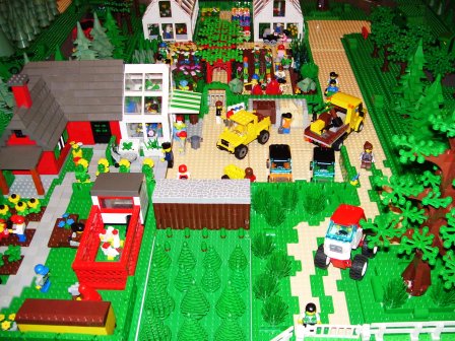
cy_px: 170
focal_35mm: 36
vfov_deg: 39.7
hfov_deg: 51.4
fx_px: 473
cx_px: 228
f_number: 2.7
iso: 80
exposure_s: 1/60
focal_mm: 6
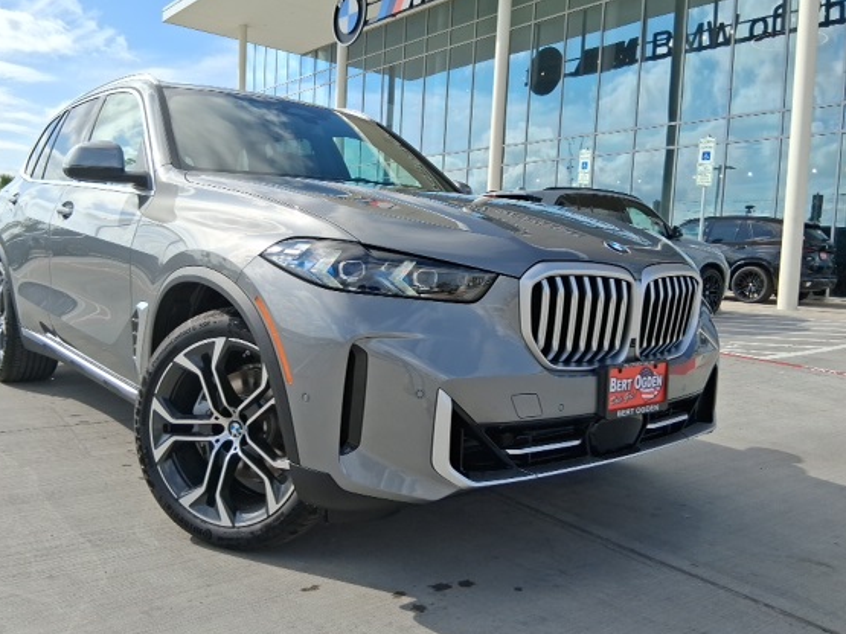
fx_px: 733
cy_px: 305
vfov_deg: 46.8
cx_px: 393
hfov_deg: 59.9
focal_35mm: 30
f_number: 1.8
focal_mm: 3.98
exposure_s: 1/938
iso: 25
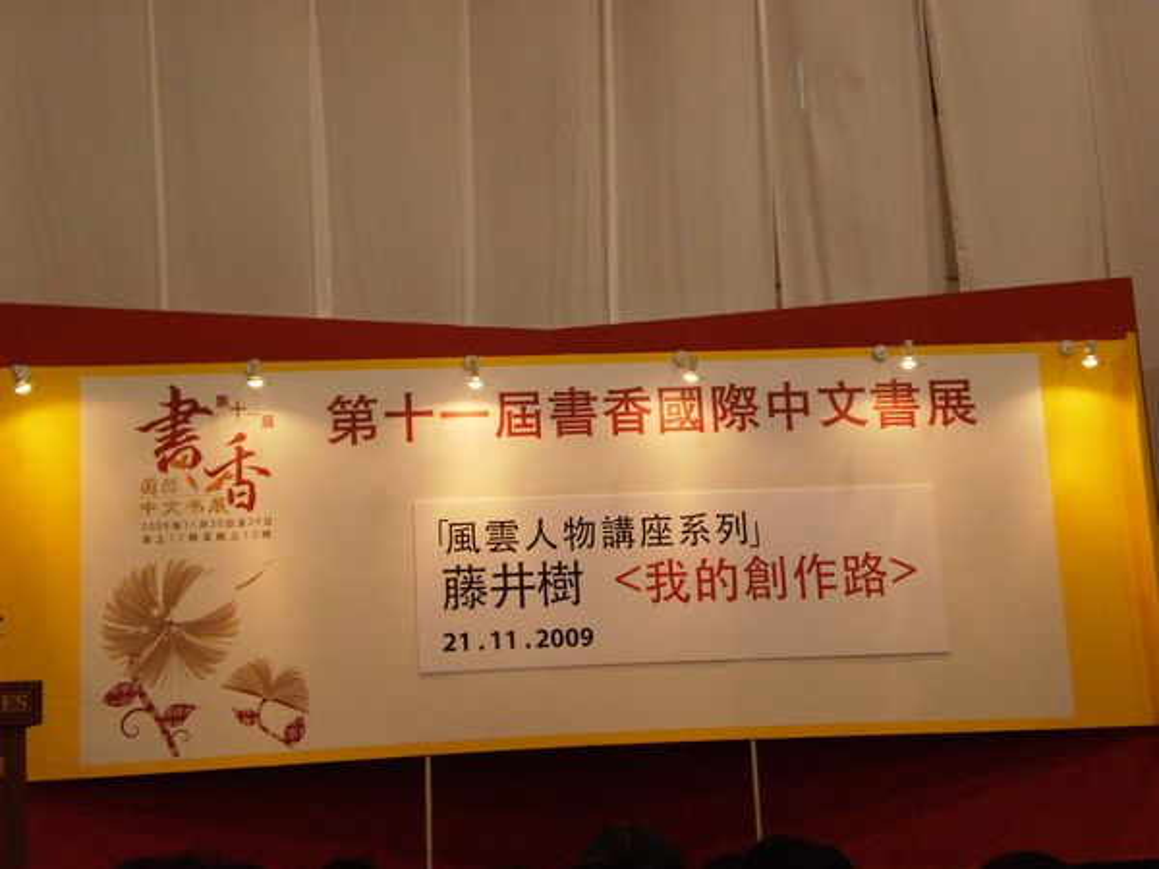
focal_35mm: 64
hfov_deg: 30.3
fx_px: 2143
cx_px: 580
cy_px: 434
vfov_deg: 22.9
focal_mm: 11.3
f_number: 4.4
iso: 400
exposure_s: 1/80
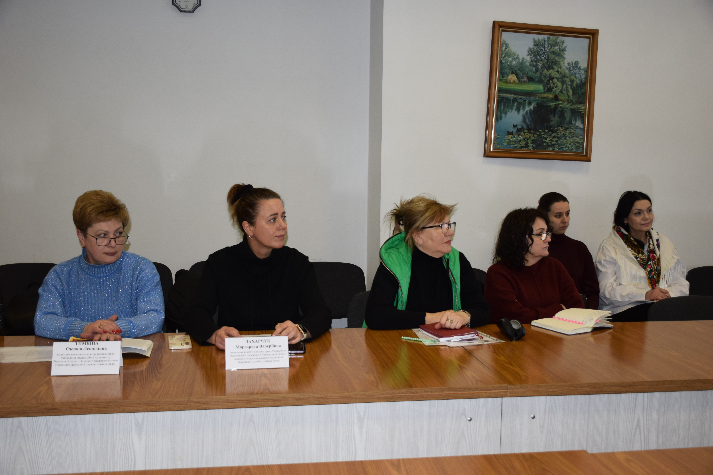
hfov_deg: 53.1
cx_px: 356
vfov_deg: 36.9
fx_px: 713
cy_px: 238
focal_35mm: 36
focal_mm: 24
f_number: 3.8
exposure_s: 1/160
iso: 800
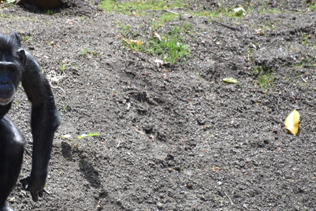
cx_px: 14
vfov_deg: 1.7
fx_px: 6971
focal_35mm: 794
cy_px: 120
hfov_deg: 2.6
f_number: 5.6
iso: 500
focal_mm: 300
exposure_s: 1/640
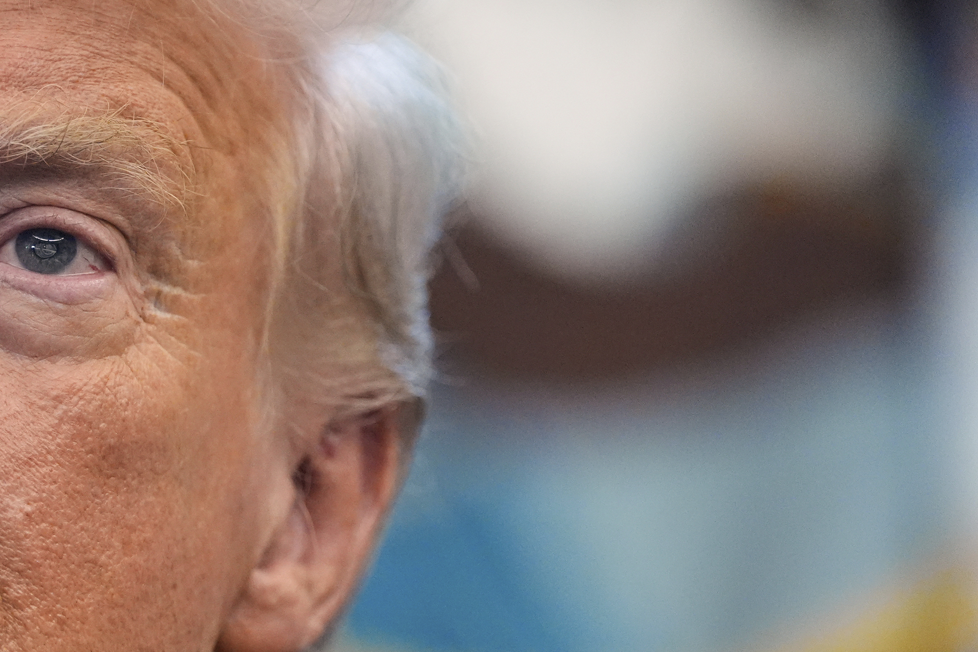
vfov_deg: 3.6
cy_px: 364
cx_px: 7
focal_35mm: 377
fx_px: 10241
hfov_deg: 5.5
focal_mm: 171
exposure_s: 1/320
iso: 3200
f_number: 3.2
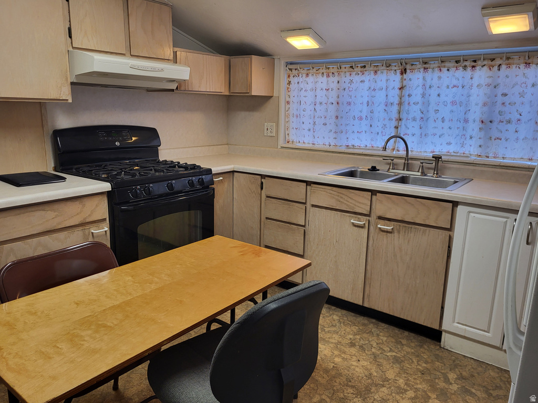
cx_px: 269
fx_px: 404
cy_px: 202
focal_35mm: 26
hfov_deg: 67.3
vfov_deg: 53.1
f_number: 1.8
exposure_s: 1/120
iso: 125
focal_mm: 5.4
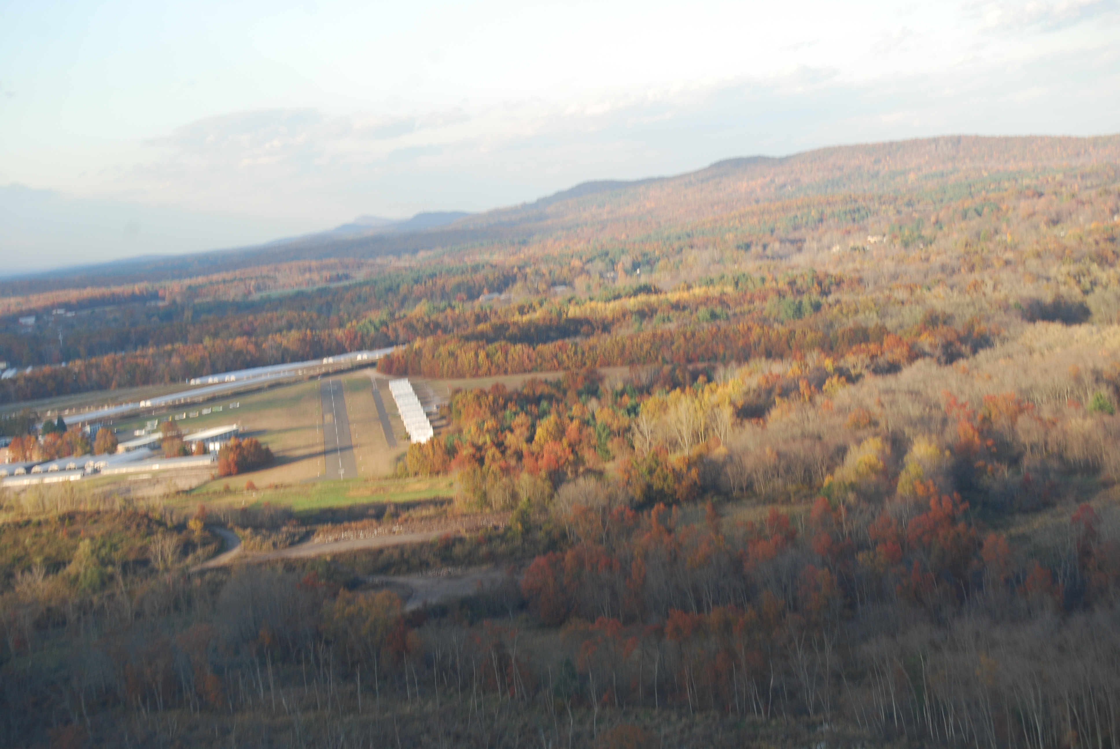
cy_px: 374
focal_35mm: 82
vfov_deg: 16.6
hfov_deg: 24.6
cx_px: 560
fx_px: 2570
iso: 200
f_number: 8
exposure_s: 1/80
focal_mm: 55
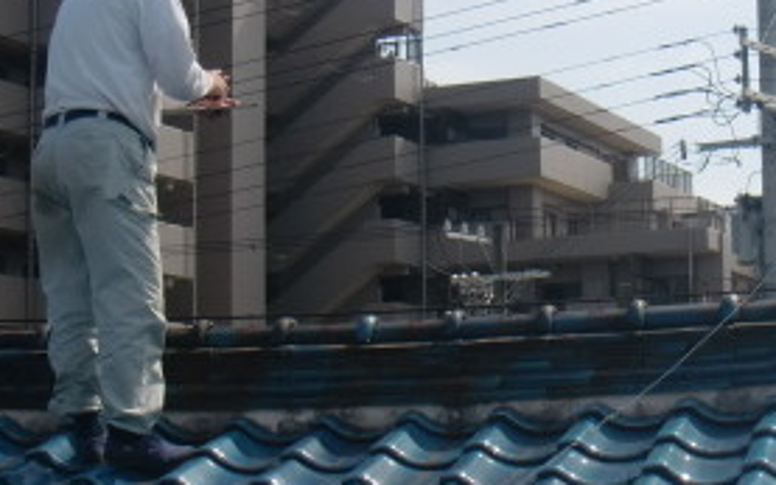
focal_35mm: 93
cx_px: 563
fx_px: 1966
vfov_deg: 14.0
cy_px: 297
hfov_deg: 22.2
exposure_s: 1/800
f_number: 3.9
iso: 64
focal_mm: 6.66
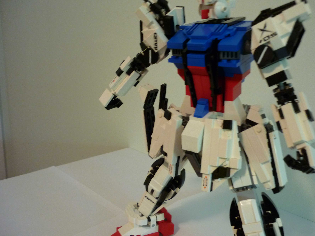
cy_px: 118
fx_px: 300
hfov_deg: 55.4
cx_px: 158
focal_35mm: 33
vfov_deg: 42.9
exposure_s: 1/13
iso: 400
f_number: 2.8
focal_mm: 5.5
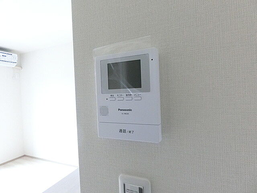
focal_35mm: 19
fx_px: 141
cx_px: 128
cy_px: 96
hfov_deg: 84.7
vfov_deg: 68.7
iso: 1600
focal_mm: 4.06
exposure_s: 1/60
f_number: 2.7
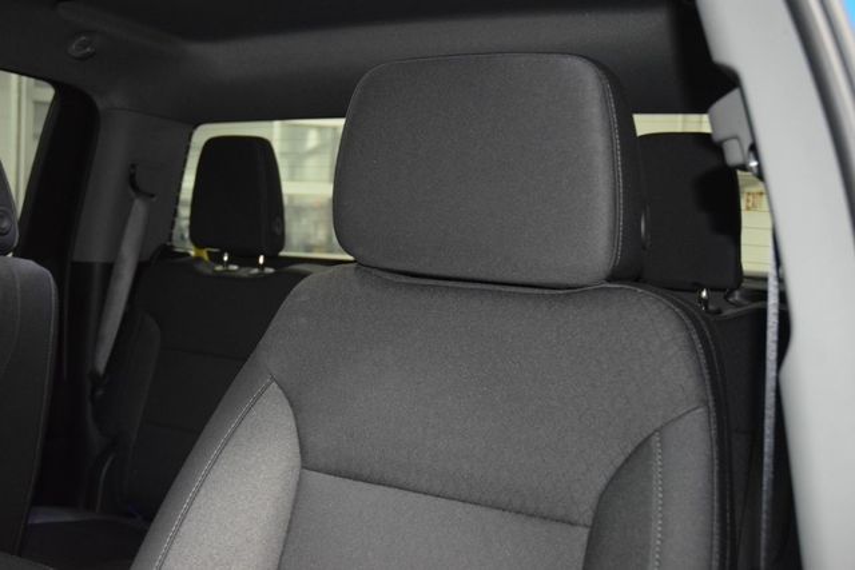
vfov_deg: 35.5
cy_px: 285
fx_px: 891
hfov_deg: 51.3
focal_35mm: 38
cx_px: 428
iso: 3200
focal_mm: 25
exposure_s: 1/40
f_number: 3.8
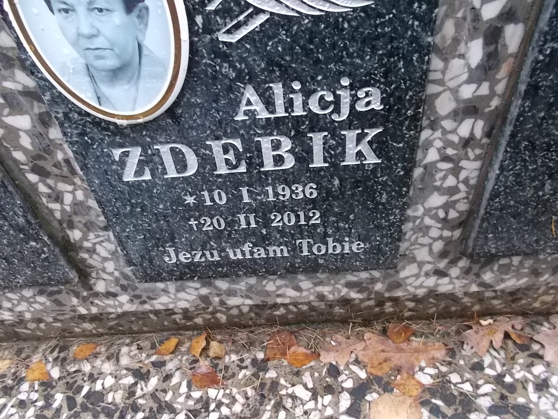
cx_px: 279
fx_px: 419
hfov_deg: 67.3
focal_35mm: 26
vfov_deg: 53.1
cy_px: 210
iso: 400
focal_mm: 4.6
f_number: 3.2
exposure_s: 1/80
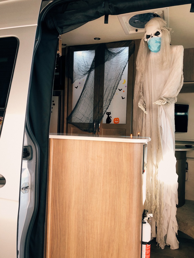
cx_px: 97
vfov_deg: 63.4
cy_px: 129
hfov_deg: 49.7
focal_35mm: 28
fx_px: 209
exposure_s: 1/24
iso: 40
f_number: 1.8
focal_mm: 3.99
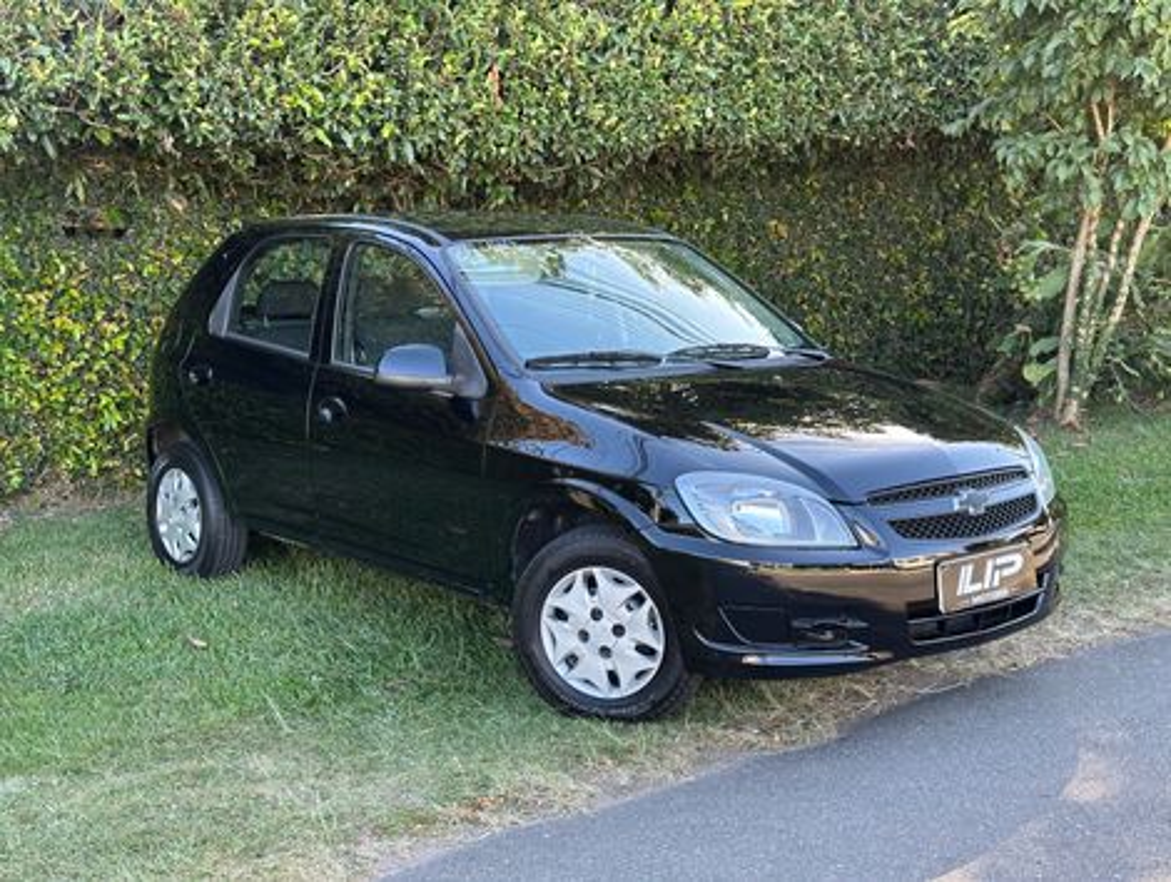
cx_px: 586
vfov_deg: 30.3
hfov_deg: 39.6
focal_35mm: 48
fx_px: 1626
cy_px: 441
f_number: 1.78
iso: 64
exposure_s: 1/172
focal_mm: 6.86
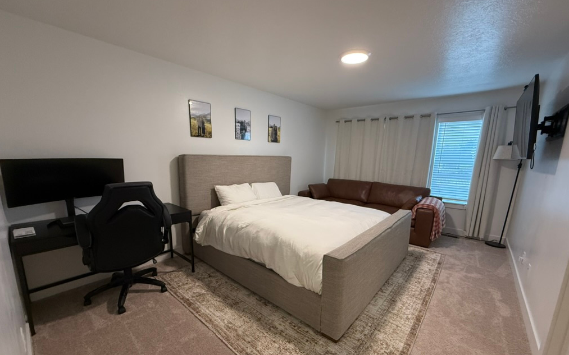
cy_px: 199
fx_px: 233
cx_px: 284
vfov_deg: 74.5
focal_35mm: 15
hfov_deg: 101.5
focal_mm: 2.22
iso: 250
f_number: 2.2
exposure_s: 1/120
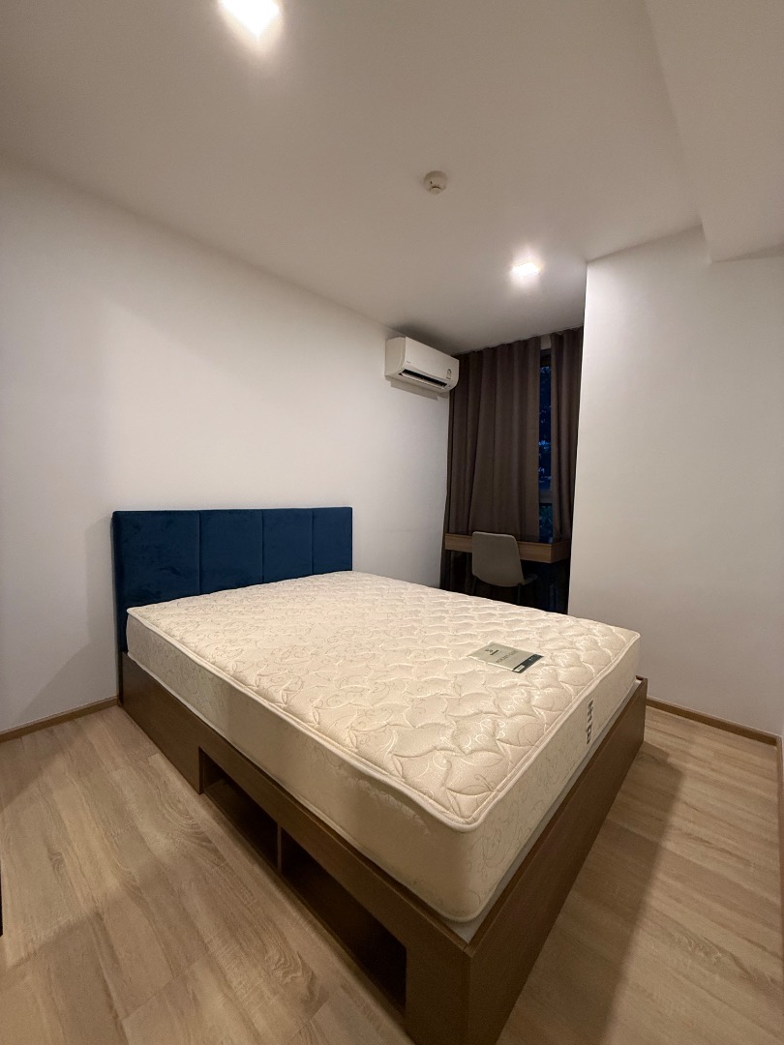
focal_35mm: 14
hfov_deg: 85.7
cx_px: 392
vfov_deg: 102.1
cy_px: 522
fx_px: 423
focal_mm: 2.22
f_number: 2.2
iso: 500
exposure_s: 1/50
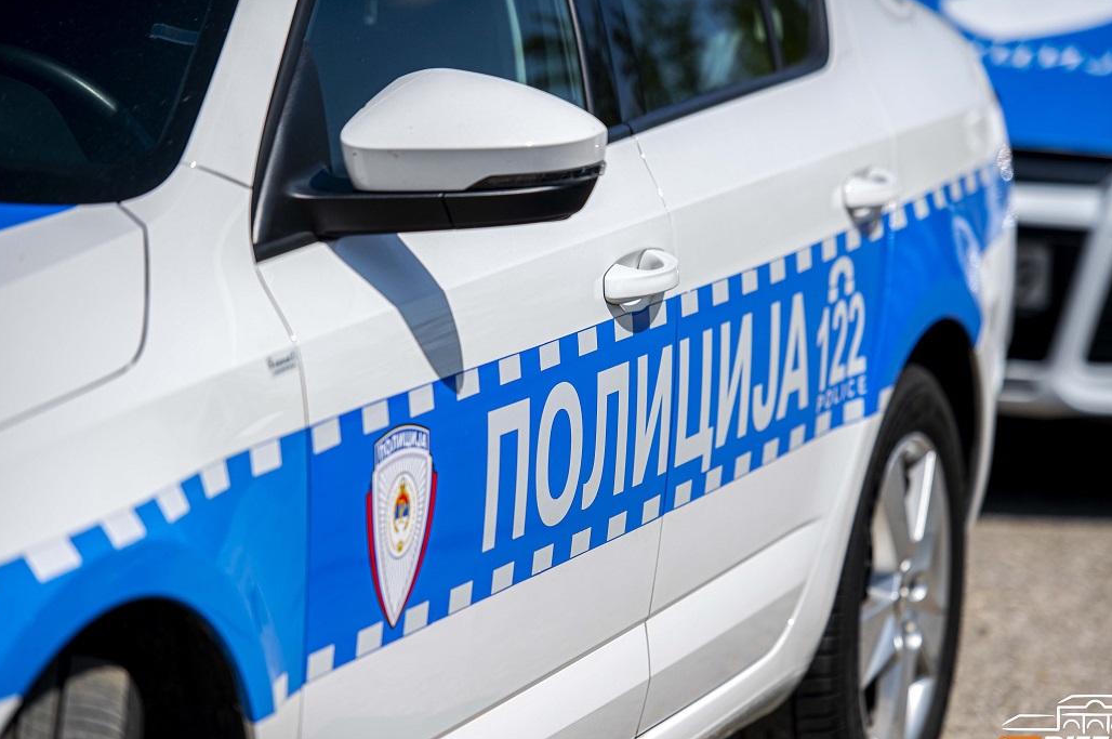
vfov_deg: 7.6
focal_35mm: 181
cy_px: 427
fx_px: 5585
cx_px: 621
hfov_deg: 11.4
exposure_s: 1/6400
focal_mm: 155
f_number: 2.8
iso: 200
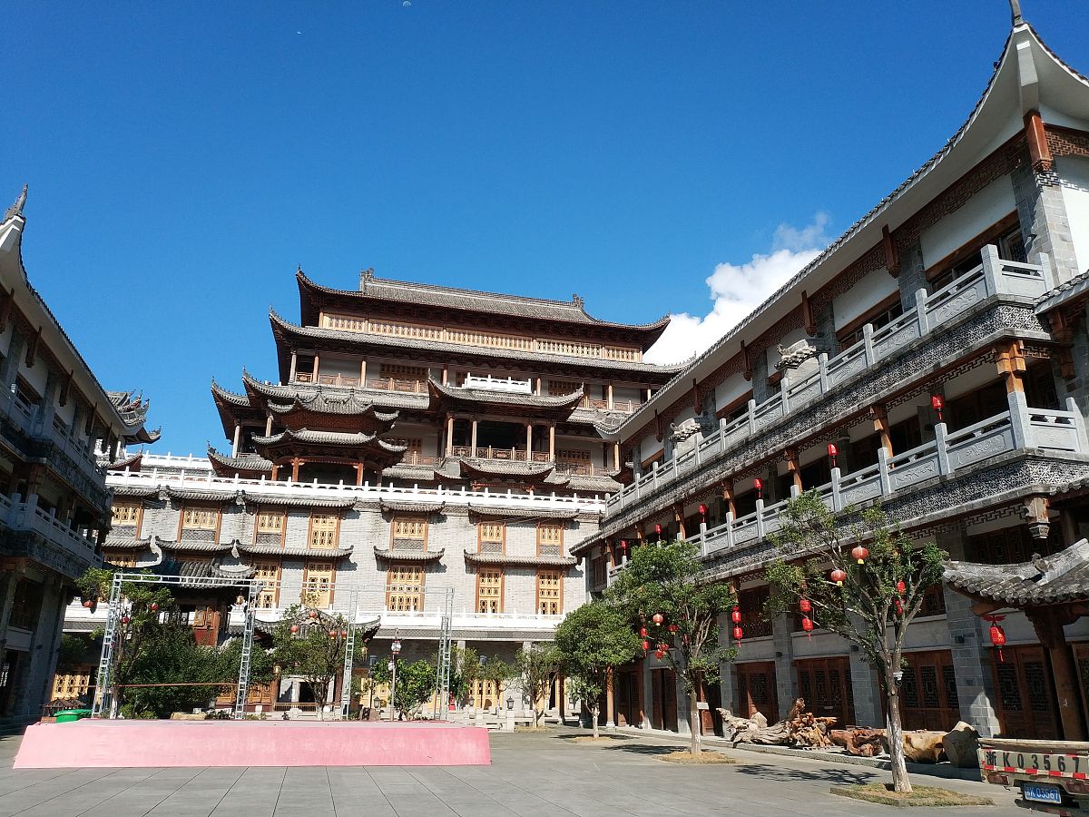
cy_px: 408
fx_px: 1007
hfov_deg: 56.8
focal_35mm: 32
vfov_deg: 44.2
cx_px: 544
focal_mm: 4.5
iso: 110
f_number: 2
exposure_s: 1/1376
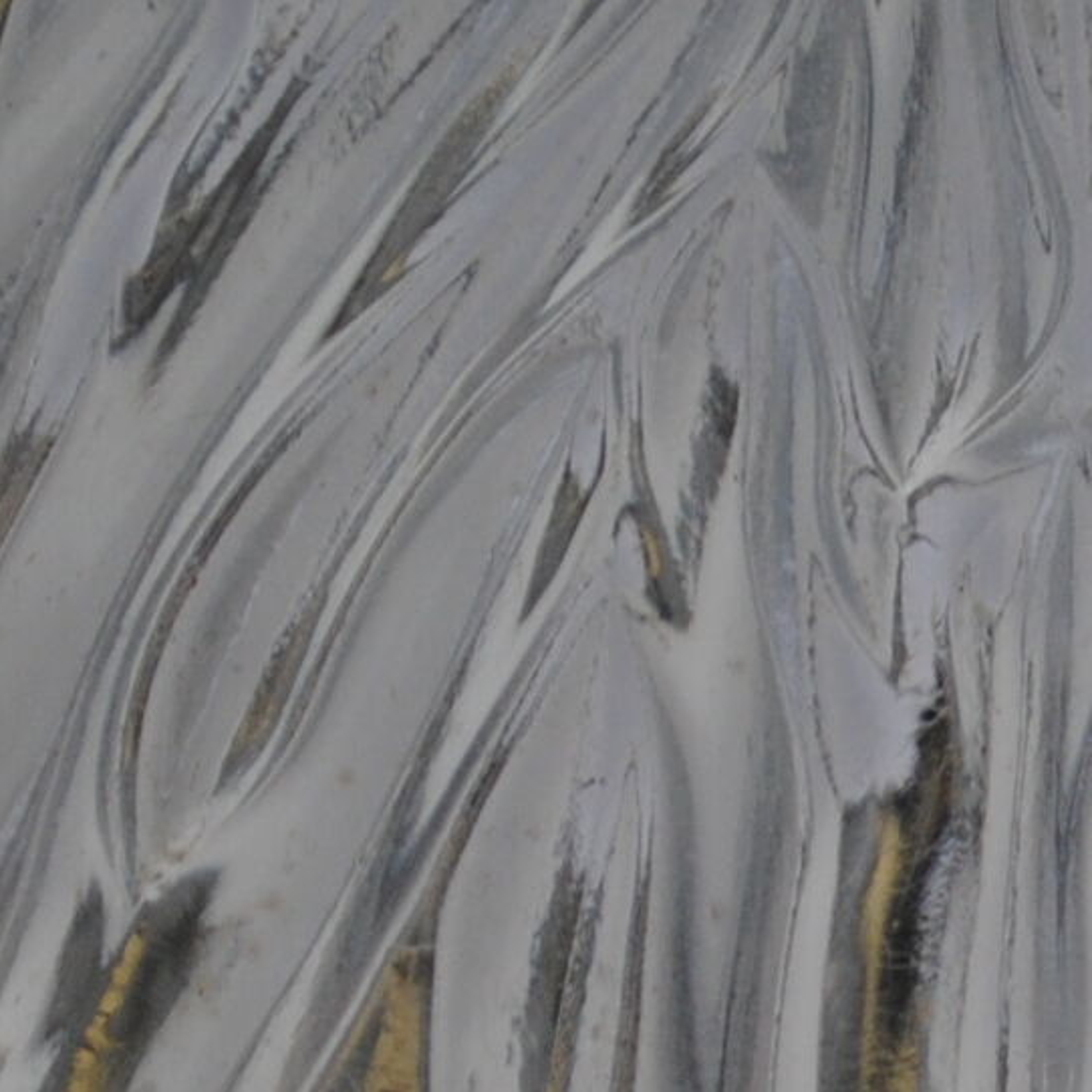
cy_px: 1572
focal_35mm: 341
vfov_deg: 5.1
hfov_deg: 5.1
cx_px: 1527
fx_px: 12170
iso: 200
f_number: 5.6
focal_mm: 50
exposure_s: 1/100
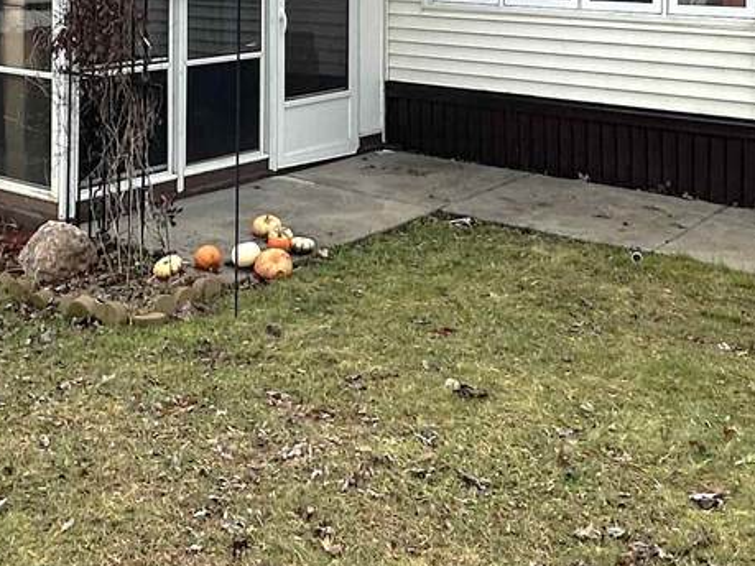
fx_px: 1156
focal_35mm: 53
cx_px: 319
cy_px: -59
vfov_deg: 25.5
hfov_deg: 36.1
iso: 40
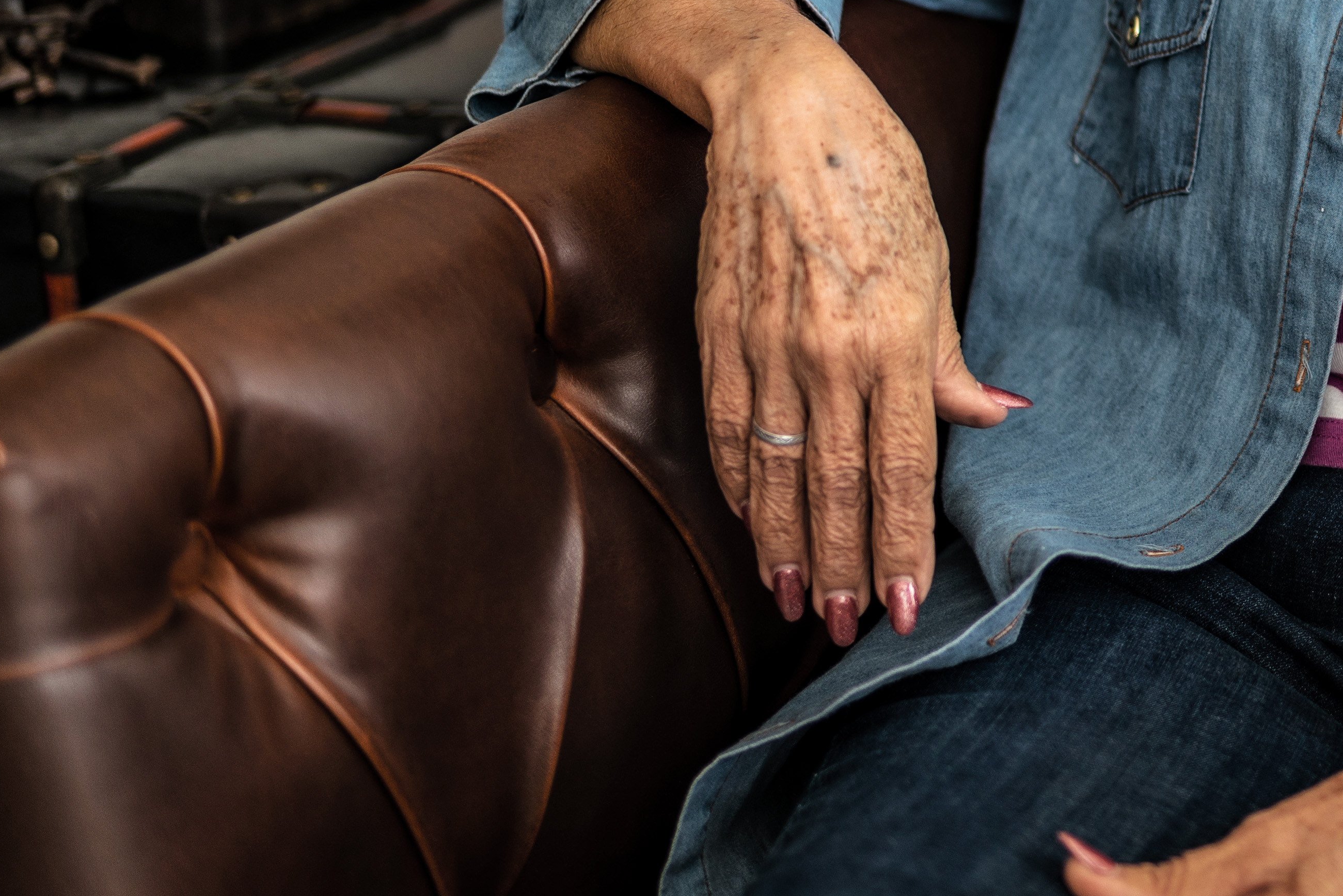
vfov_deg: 12.3
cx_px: 1801
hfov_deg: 17.7
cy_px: -337
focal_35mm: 107
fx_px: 3992
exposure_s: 1/500
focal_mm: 35
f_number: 1.2
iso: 50
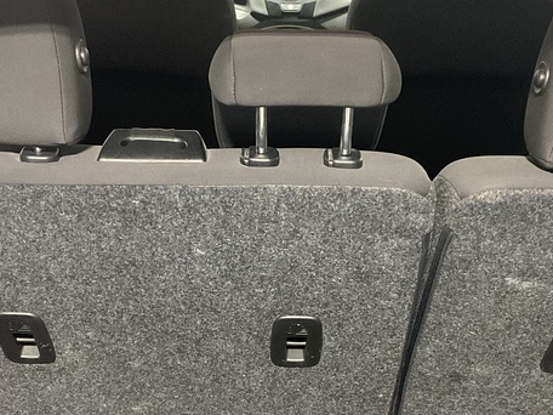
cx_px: 289
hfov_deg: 31.7
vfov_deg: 23.7
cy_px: 325
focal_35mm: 61
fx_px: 974
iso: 320
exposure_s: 1/40
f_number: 1.8
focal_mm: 3
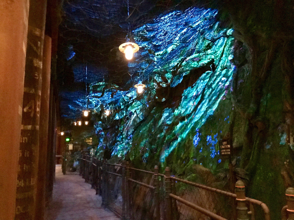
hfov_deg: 63.4
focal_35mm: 28
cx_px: 147
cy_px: 110
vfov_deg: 49.7
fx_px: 238
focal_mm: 3.99
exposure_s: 1/4
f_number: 1.8
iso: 500
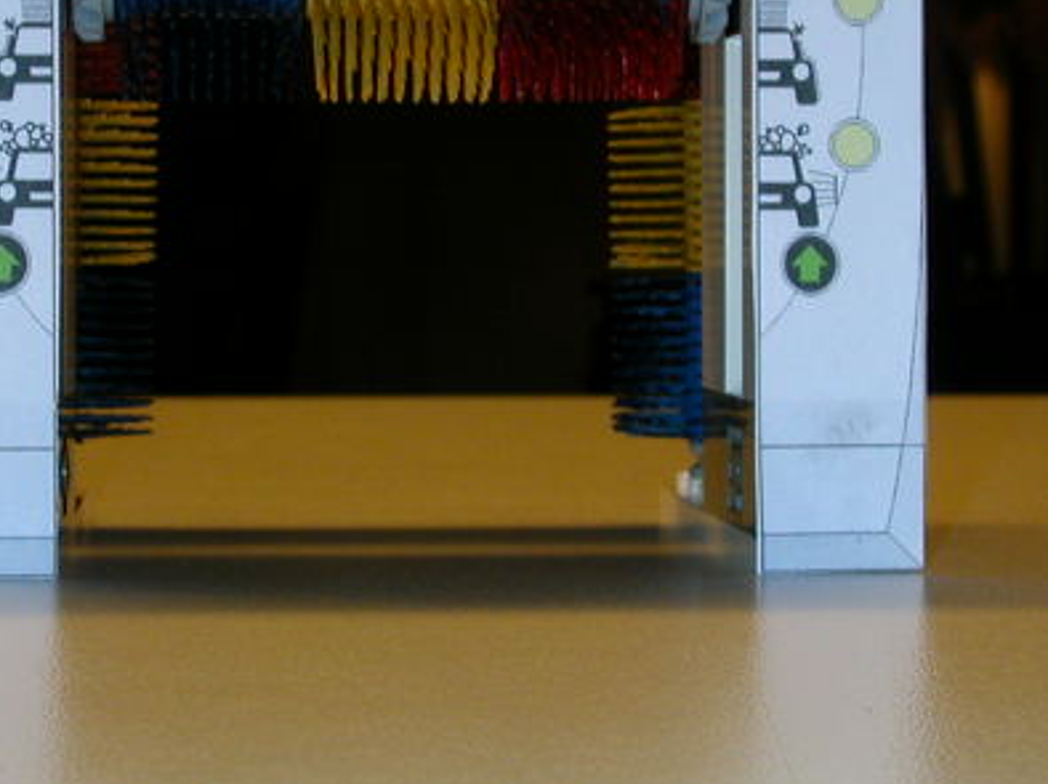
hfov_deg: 18.9
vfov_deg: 14.2
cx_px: 447
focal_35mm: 104
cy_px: 332
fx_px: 3147
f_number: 5.9
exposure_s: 1/30
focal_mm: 9.7
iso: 100
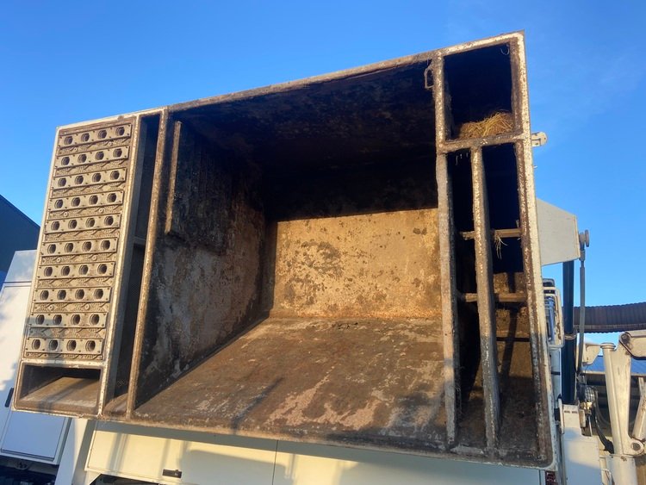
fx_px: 485
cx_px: 323
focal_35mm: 26
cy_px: 242
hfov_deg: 67.3
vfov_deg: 53.1
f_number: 1.8
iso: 32
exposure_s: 1/404
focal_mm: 4.25
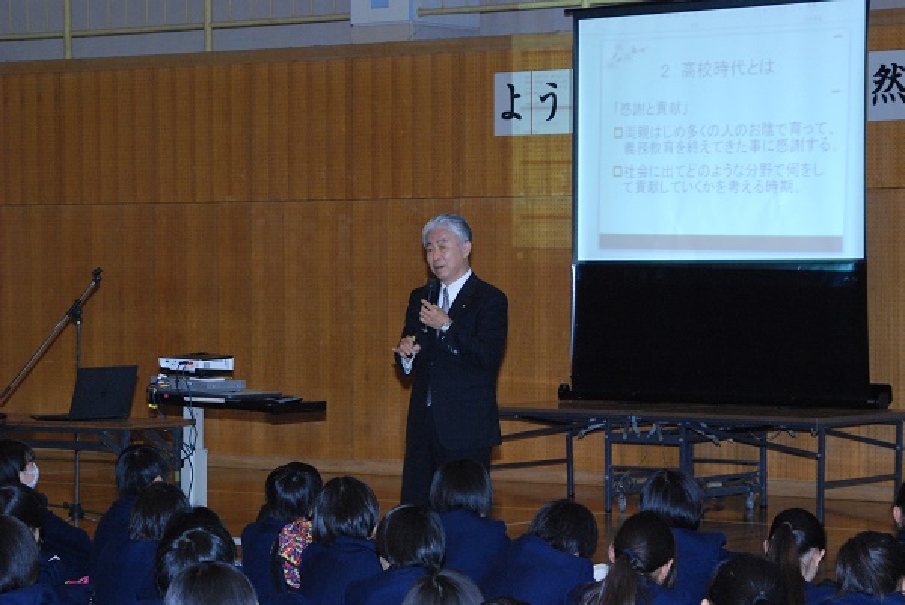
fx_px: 2943
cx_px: 452
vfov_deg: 11.7
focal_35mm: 117
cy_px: 302
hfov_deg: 17.5
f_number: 7.1
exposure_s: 1/60
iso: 1600
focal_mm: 78
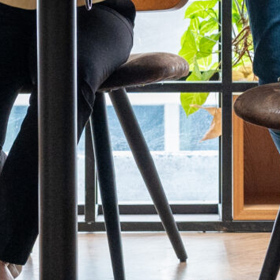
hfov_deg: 5.7
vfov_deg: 5.6
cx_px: 195
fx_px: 2809
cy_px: -219
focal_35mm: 307
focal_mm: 50
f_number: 4.5
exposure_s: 1/160
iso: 1600
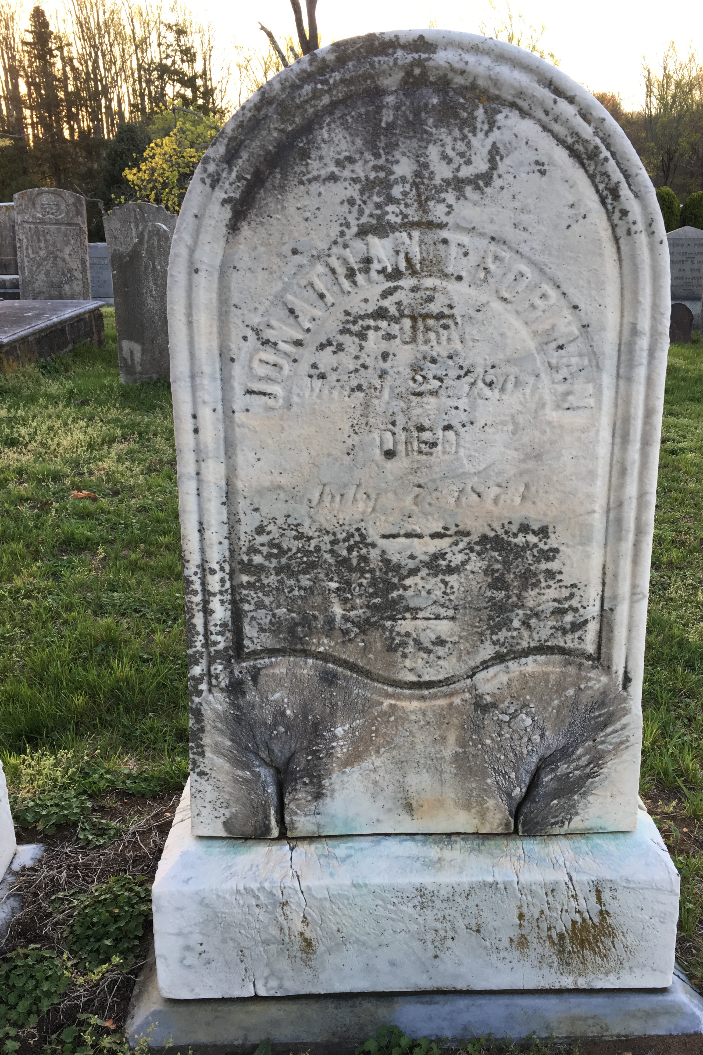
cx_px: 377
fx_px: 908
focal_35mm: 31
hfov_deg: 42.3
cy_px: 521
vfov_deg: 60.3
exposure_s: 1/120
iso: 40
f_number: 2.2
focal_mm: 4.15
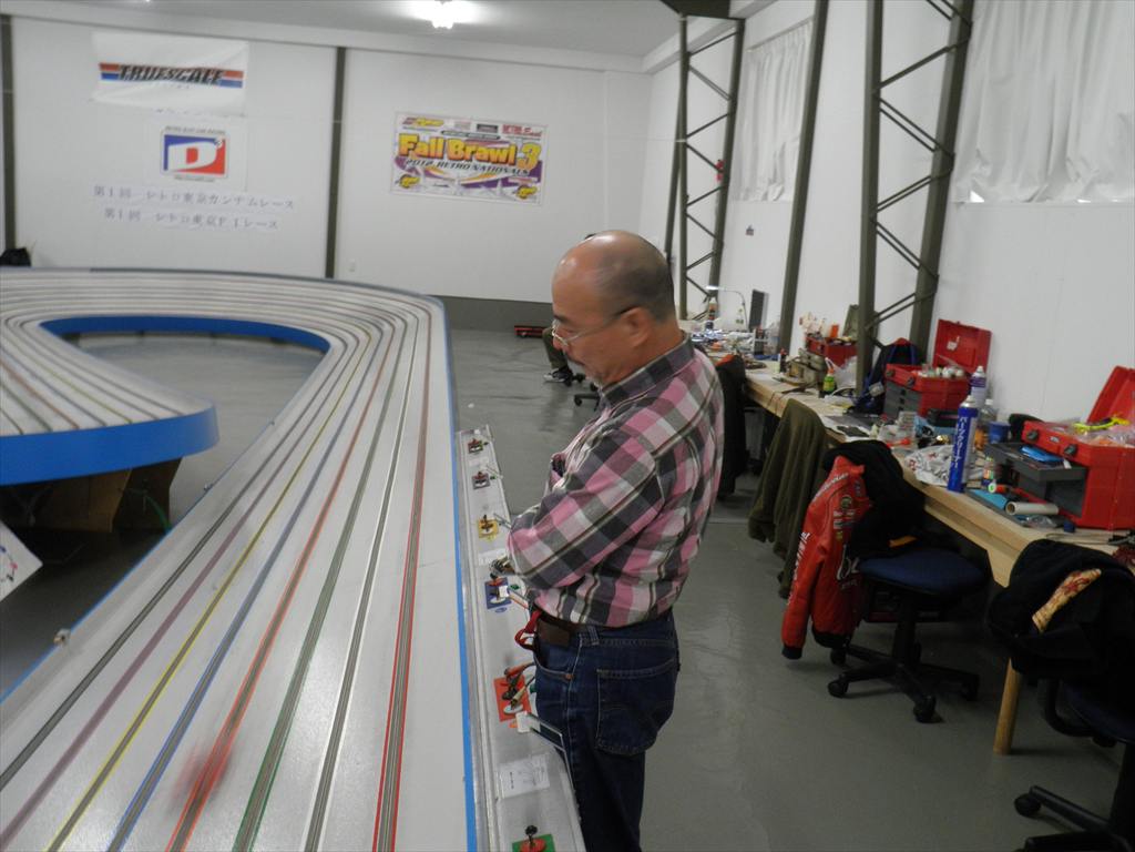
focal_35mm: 34
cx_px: 568
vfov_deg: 41.8
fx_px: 1115
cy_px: 426
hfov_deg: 54.0
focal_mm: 6.1
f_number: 3.5
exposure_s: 1/20
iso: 200
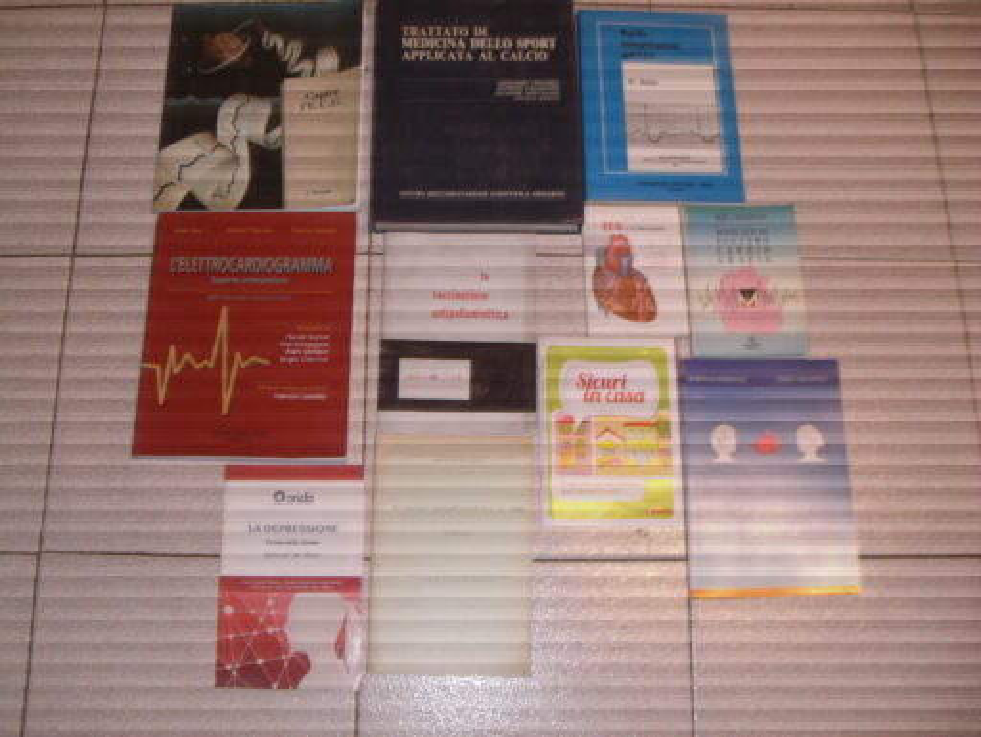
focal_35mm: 38
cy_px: 368
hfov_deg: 48.9
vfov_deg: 37.8
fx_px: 1078
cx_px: 490
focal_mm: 6.2
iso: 100
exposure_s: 1/30
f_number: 2.7
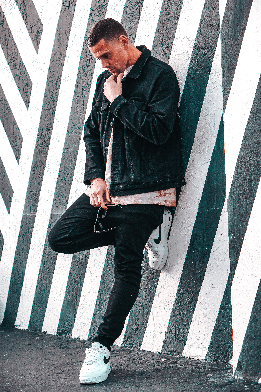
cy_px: 196
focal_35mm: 75
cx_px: 130
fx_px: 816
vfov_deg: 27.0
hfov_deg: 18.2
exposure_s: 1/160
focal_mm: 50
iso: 125
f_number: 4
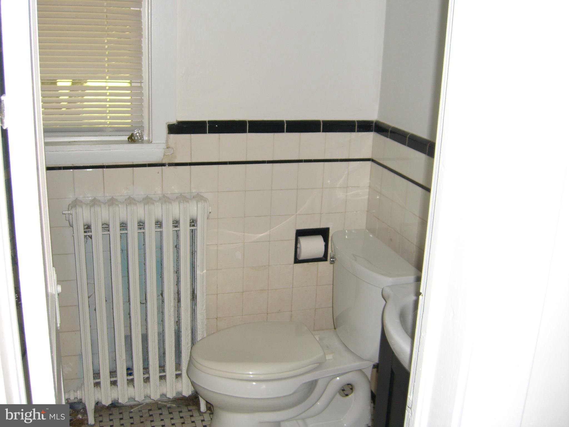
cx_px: 284
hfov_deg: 49.0
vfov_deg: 37.7
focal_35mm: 38
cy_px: 214
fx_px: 625
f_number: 2.8
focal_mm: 7.9
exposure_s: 1/60
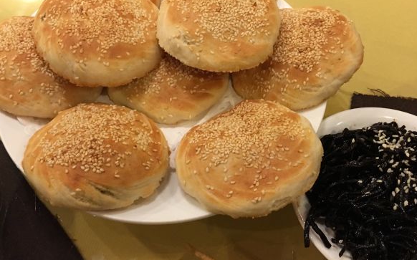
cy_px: 127
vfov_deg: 34.4
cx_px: 205
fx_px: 420
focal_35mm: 37
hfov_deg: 52.8
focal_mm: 4.15
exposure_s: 1/25
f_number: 2.2
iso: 200
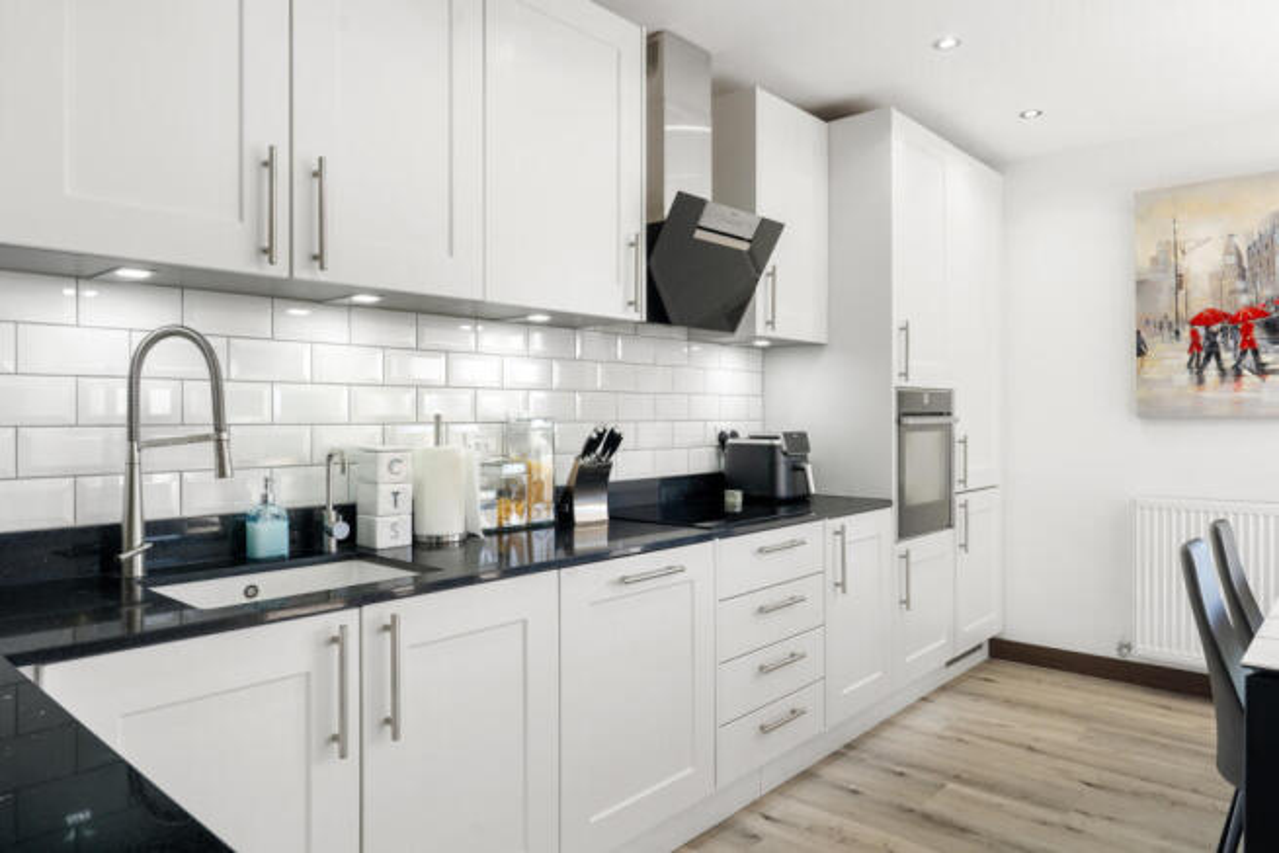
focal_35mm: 24
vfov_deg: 54.1
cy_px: 426
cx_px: 640
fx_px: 835
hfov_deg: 74.9
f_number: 8
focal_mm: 23.5
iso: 320
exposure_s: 1/5
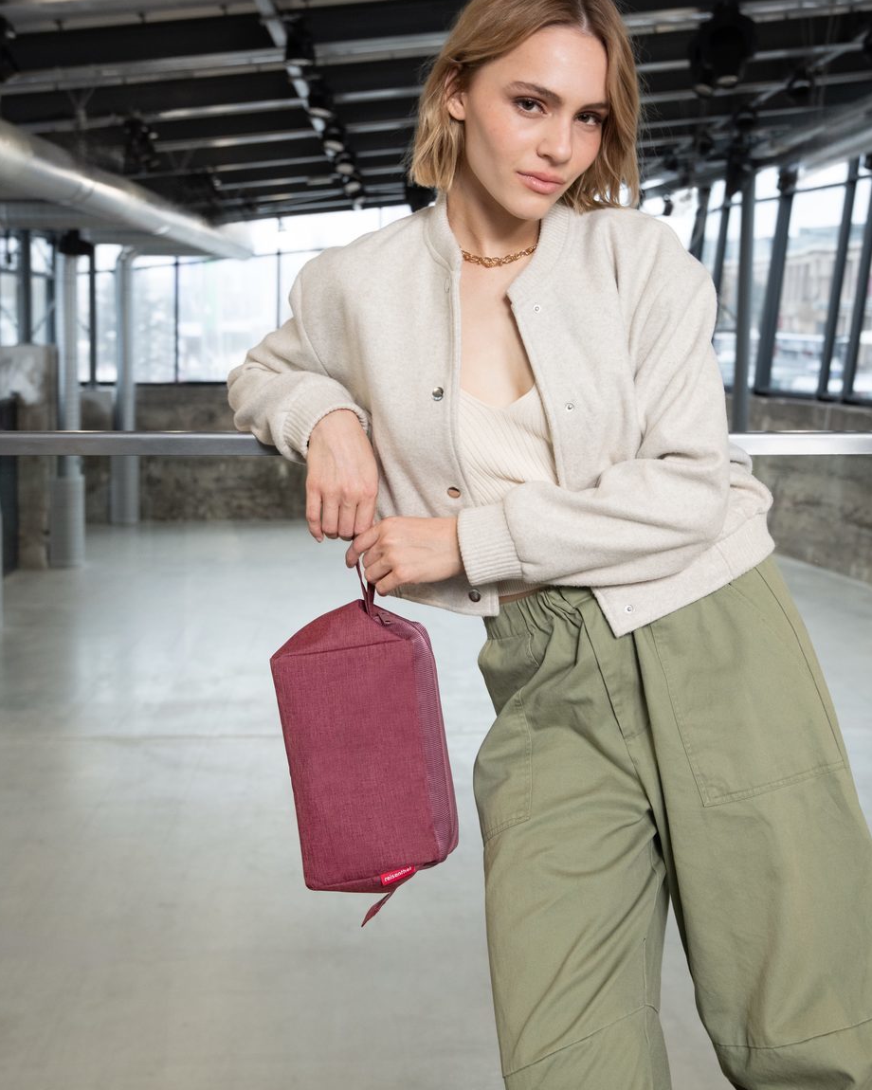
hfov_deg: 31.5
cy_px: 502
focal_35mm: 48
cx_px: 436
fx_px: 1548
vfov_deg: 38.8
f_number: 5.6
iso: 1250
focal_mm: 42
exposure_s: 1/125
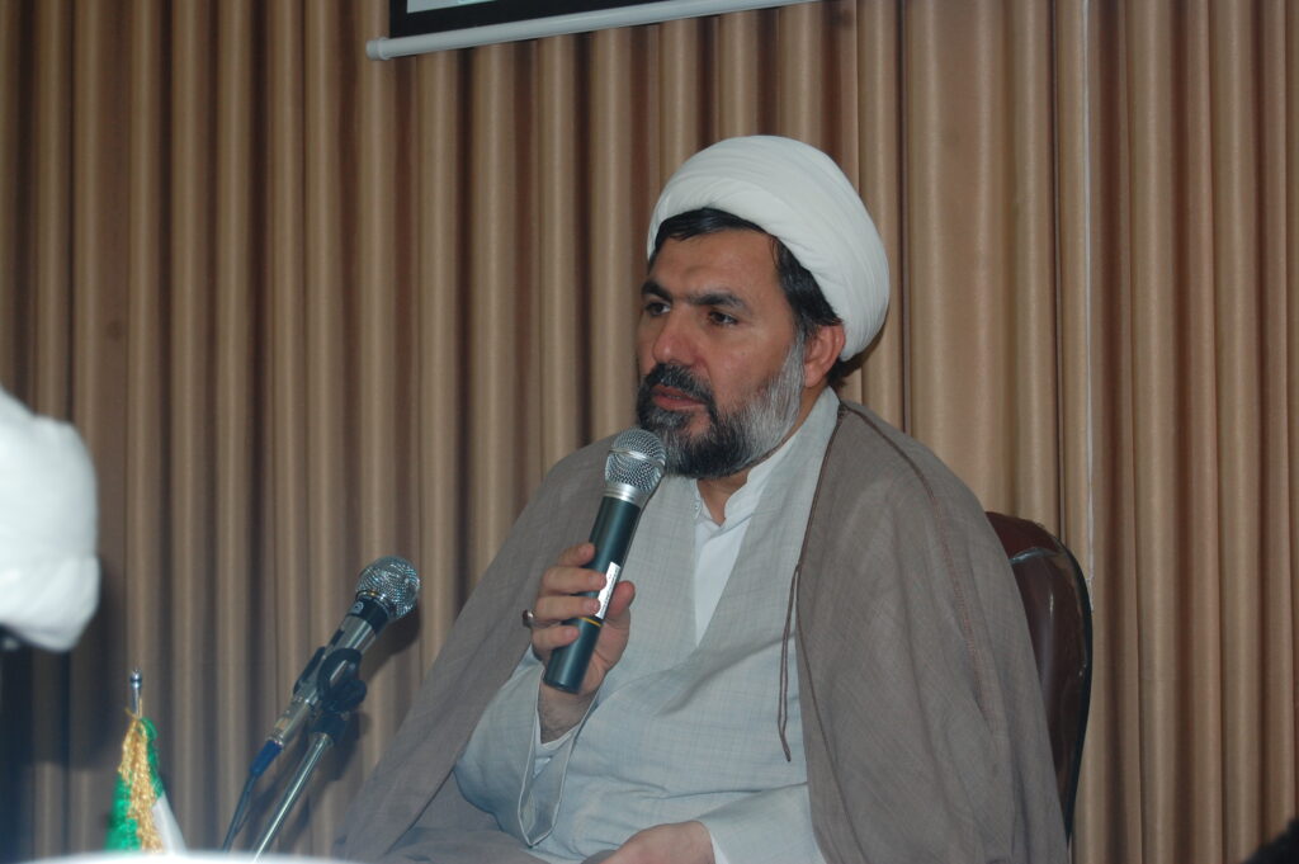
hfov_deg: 24.6
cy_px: 432
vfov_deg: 16.5
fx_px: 2974
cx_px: 650
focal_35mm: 82
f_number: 5.6
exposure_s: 1/60
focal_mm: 55
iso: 400
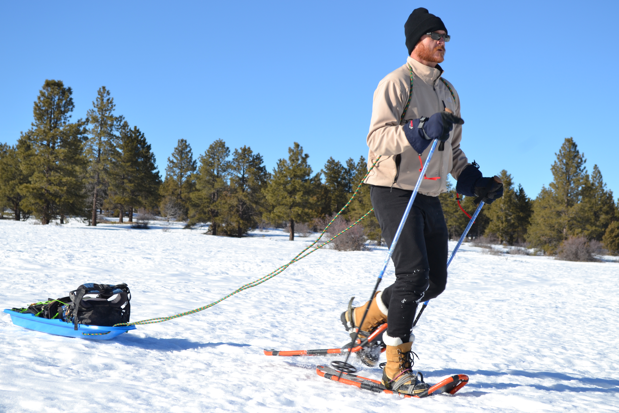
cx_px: 310
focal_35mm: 69
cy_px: 206
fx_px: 1186
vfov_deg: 19.7
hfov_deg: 29.2
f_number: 8
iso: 100
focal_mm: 46
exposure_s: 1/250
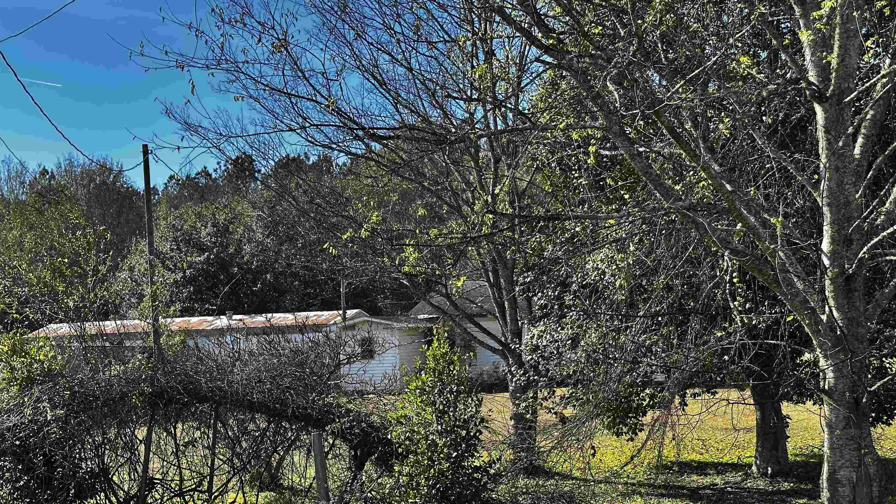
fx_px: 1259
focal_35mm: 53
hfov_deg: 39.2
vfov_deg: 22.6
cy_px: 303
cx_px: 453
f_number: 1.78
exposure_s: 1/1323
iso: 64
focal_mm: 6.86
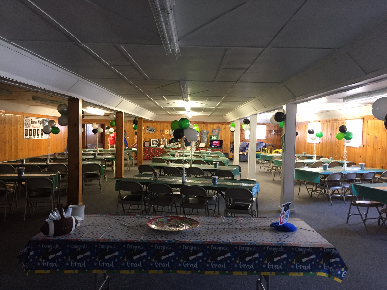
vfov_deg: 48.2
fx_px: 324
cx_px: 194
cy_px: 145
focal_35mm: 29
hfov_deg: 61.7
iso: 200
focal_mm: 4.15
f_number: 2.2
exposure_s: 1/30
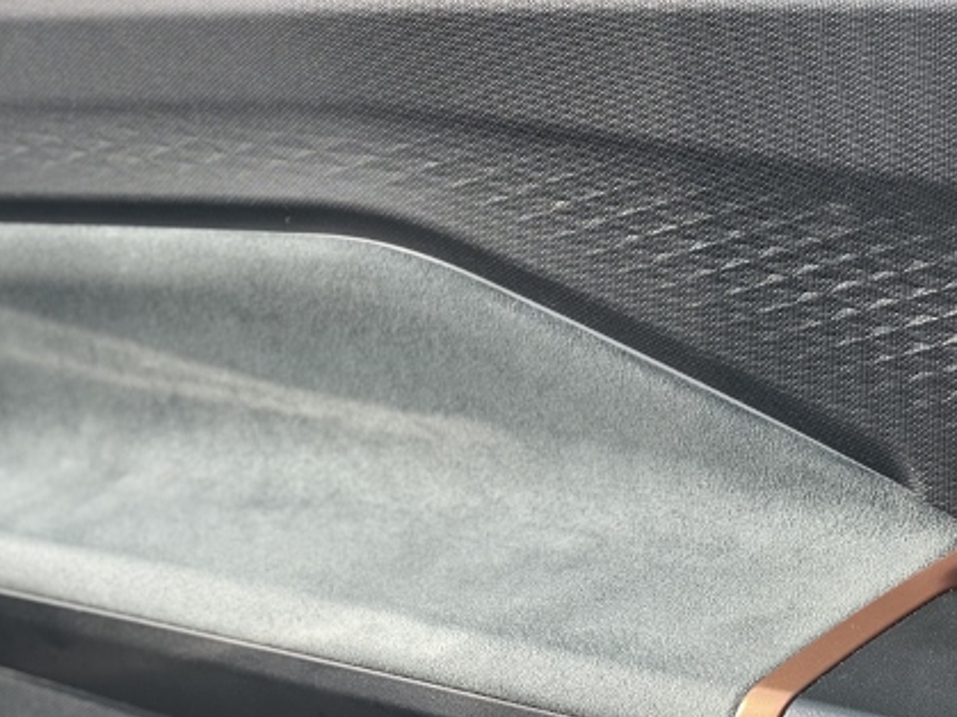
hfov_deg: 23.8
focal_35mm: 82
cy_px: 346
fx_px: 2266
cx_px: 455
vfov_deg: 18.0
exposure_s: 1/208
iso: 25
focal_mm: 6
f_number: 2
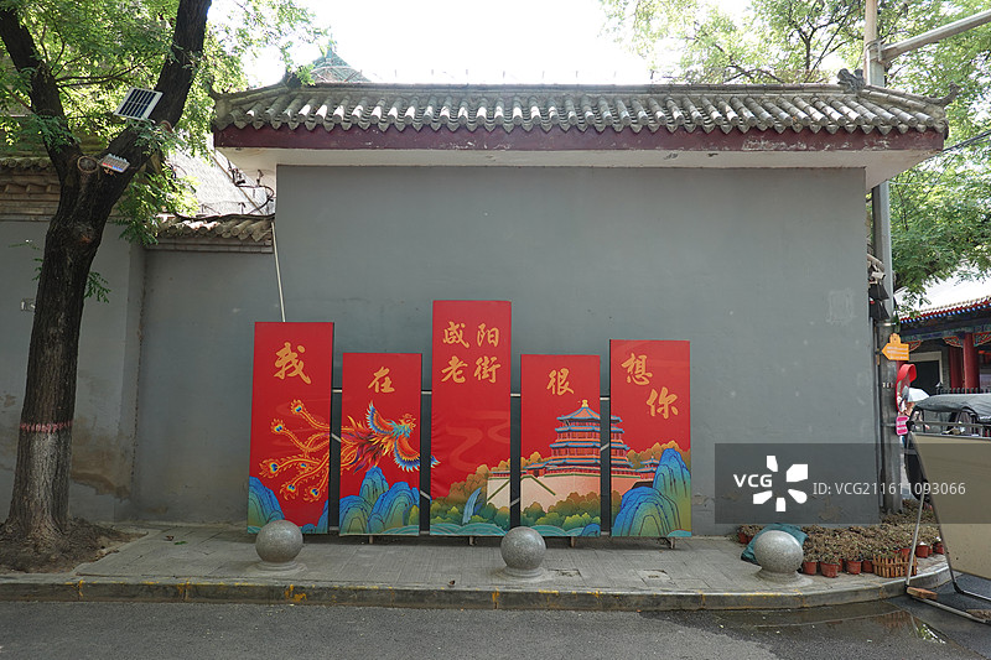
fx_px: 660
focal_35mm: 24
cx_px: 496
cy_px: 330
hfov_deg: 73.8
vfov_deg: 53.1
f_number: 2.8
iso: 125
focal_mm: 9
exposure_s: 1/160
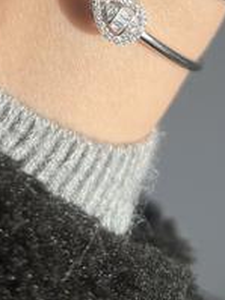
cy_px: -149
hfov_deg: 18.6
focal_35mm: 79
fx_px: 685
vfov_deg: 21.0
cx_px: 76
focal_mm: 5.7
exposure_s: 1/448
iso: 50
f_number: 1.5
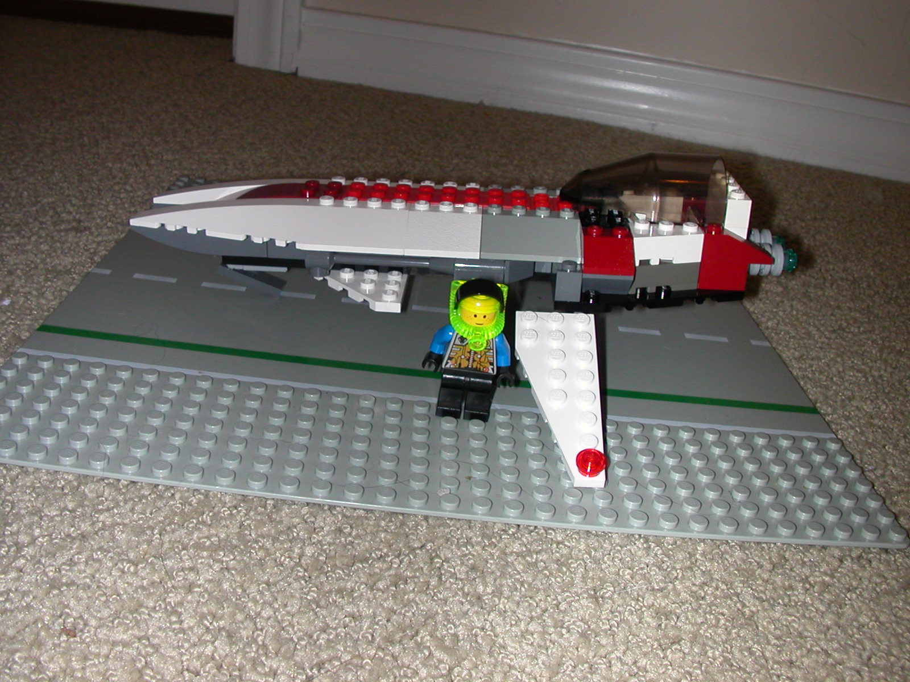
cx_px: 455
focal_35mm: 37
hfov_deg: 50.1
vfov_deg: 38.7
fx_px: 973
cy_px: 341
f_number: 4.5
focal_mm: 5.6
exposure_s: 1/59.9
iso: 100
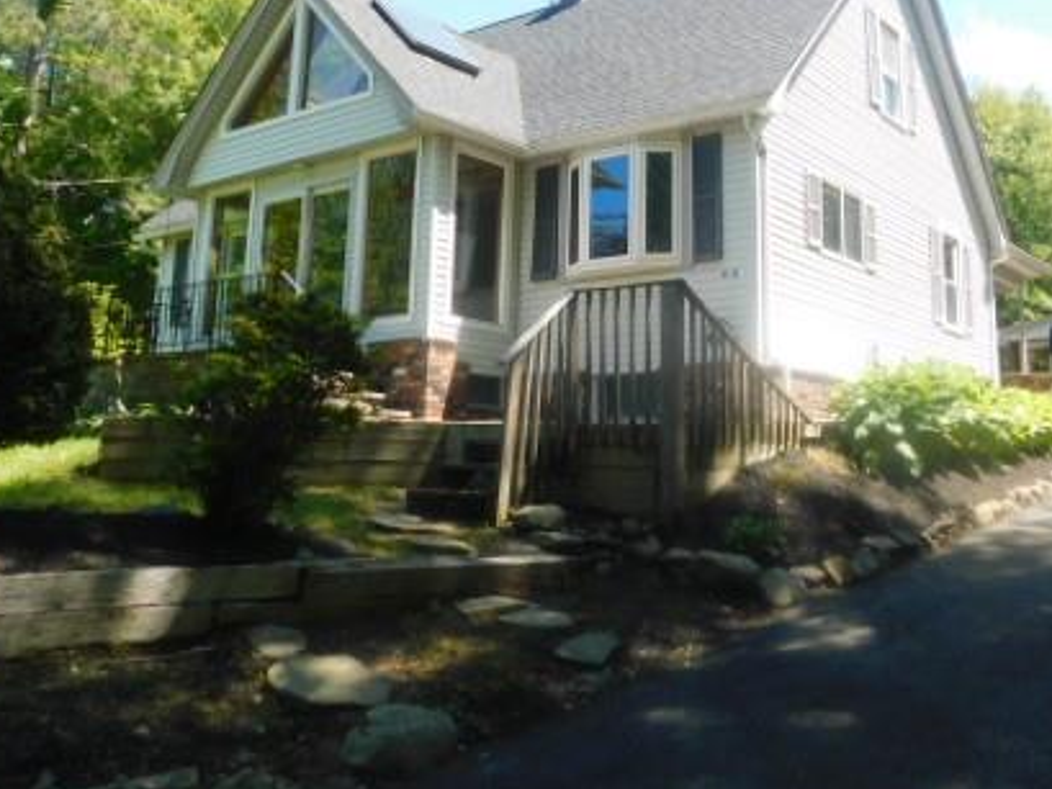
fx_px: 1094
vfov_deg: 39.0
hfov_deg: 51.1
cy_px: 239
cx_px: 622
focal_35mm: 36
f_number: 3
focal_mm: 4
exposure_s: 1/400
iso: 125
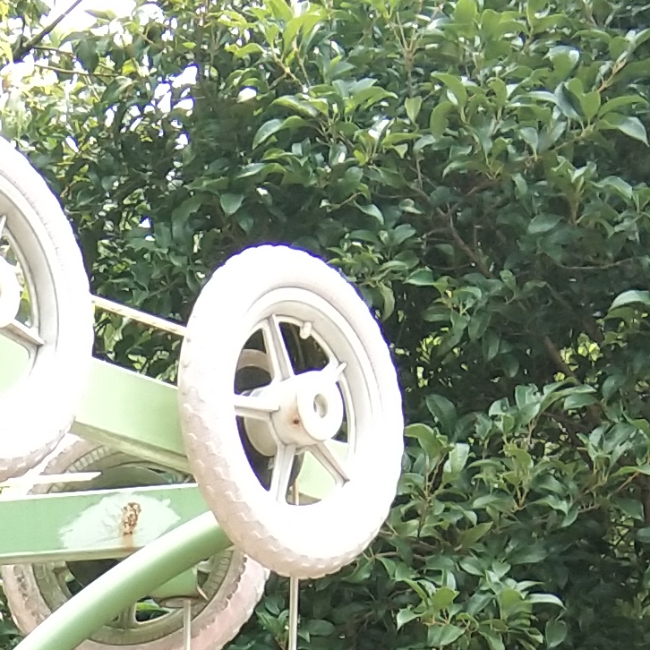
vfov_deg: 10.3
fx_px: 3335
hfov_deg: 10.9
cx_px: -175
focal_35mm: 157
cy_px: 1259
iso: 50
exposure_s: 1/176
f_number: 2.2
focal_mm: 3.69
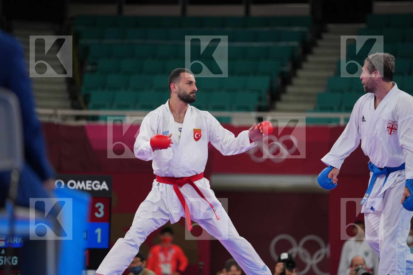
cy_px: 138
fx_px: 2294
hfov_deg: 10.3
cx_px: 206
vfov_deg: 6.9
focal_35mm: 200
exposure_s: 1/1000
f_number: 2.8
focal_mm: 200
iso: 640
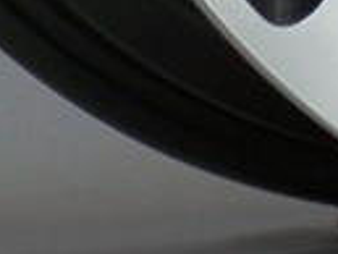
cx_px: 603
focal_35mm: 894
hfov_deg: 2.2
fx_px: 8737
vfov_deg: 1.7
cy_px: -613
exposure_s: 1/30
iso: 64
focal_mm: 23.9
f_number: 3.6
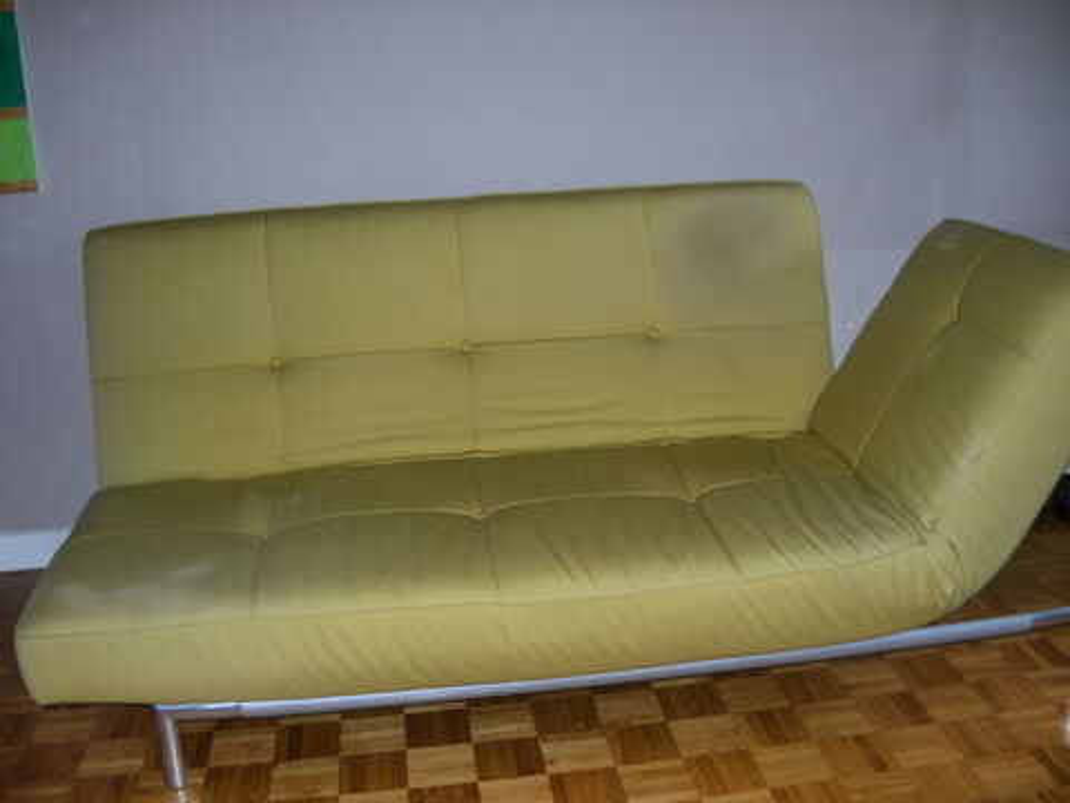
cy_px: 402
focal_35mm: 38
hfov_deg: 49.0
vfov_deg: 37.7
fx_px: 1175
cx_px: 535
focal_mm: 7.8
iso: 50
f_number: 2.8
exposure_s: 1/60.1
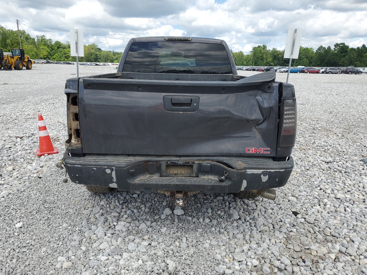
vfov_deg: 53.1
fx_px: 276
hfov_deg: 67.3
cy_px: 138
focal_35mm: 26
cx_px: 184
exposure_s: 1/2000
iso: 50
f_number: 1.5
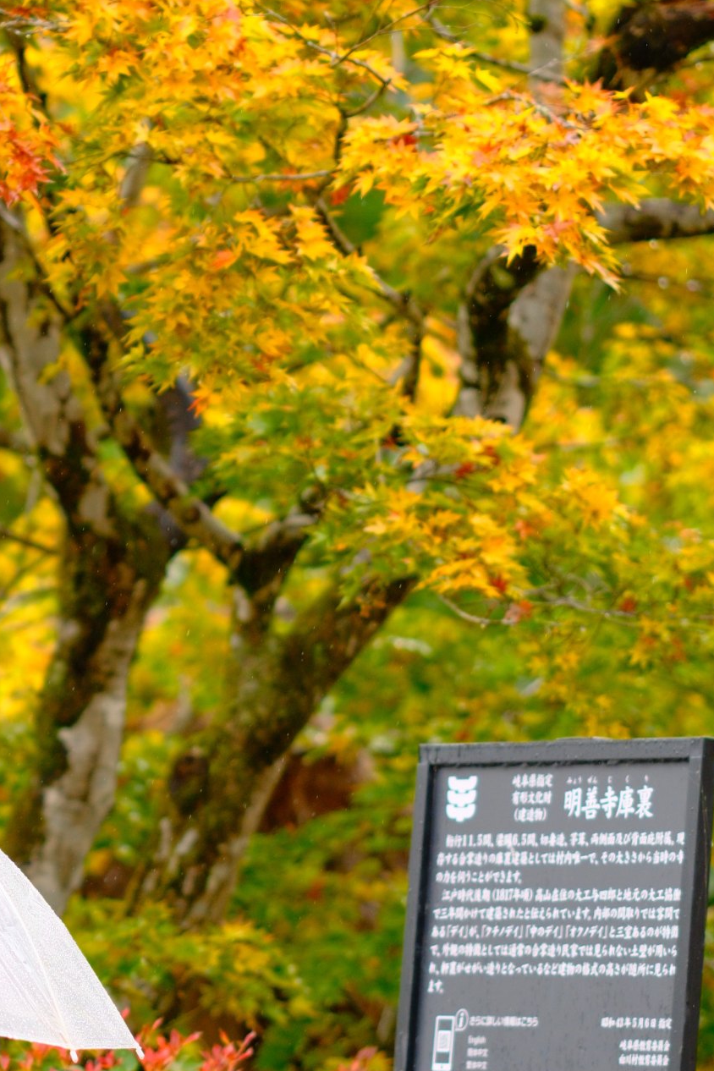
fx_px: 9519
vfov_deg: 6.4
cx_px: -106
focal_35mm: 320
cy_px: 668
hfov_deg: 4.3
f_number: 2
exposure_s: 1/680
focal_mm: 90
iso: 500
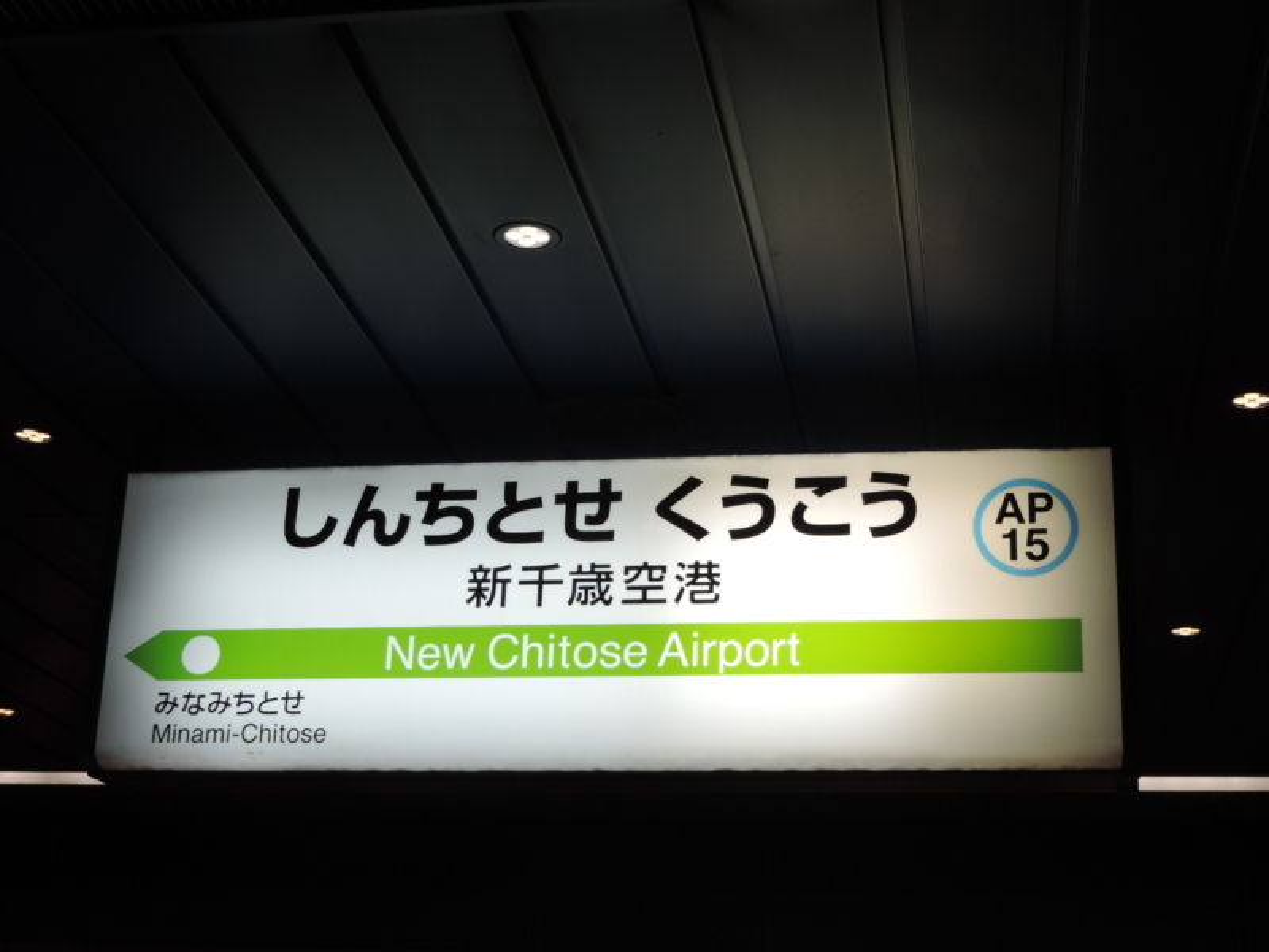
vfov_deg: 26.6
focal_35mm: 55
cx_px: 634
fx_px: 2016
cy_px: 476
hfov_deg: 34.9
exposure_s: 1/60
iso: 160
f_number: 3.7
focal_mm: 9.8
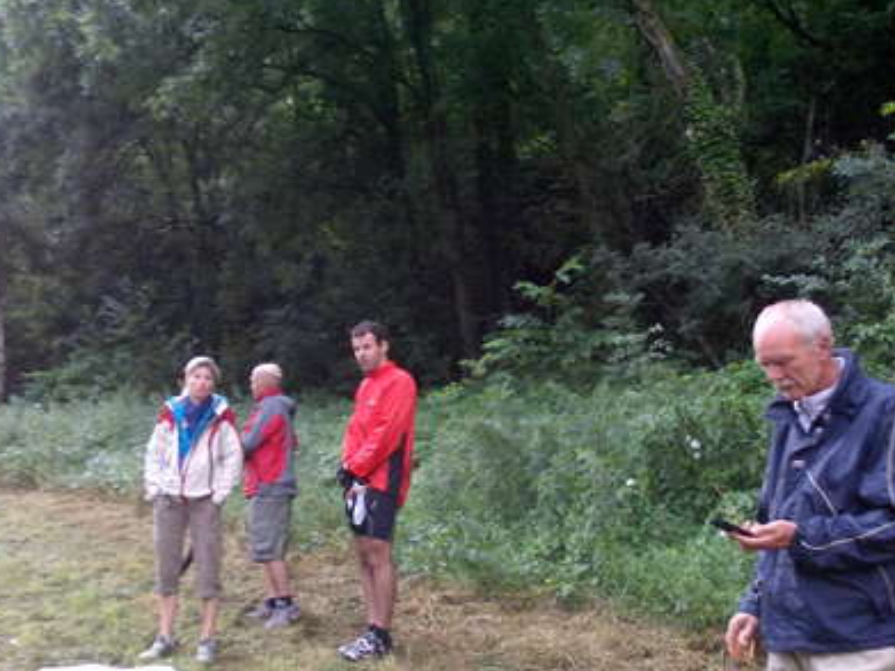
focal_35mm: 43
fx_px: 1111
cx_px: 474
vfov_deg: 33.5
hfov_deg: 43.8
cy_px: 398
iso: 200
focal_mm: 4
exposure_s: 1/125
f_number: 2.7
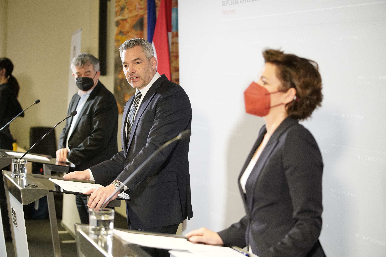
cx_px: 193
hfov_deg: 28.5
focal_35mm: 71
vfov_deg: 19.2
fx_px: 761
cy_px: 128
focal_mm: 71
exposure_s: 1/320
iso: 4000
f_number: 2.8
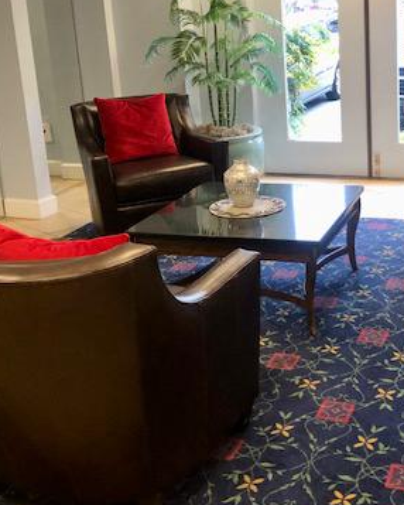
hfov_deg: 30.7
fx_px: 732
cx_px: 264
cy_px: 188
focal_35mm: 49
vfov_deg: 37.8
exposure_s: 1/24
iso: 40
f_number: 1.8
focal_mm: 3.99
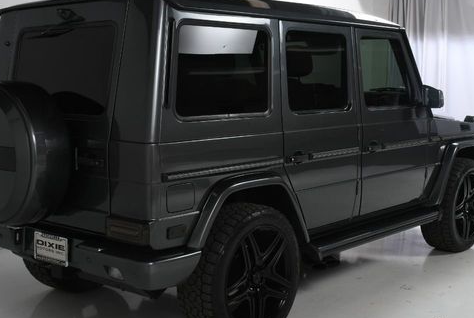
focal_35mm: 54
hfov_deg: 36.8
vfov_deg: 25.2
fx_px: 712
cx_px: 224
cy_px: 154
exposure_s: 1/160
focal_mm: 20
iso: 100
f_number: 13
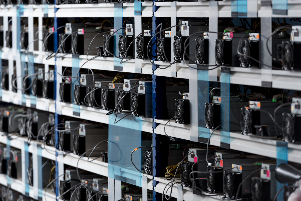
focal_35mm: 195
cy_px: 100
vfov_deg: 7.0
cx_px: 150
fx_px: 1631
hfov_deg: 10.5
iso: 100
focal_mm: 195
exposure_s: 1/160
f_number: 4
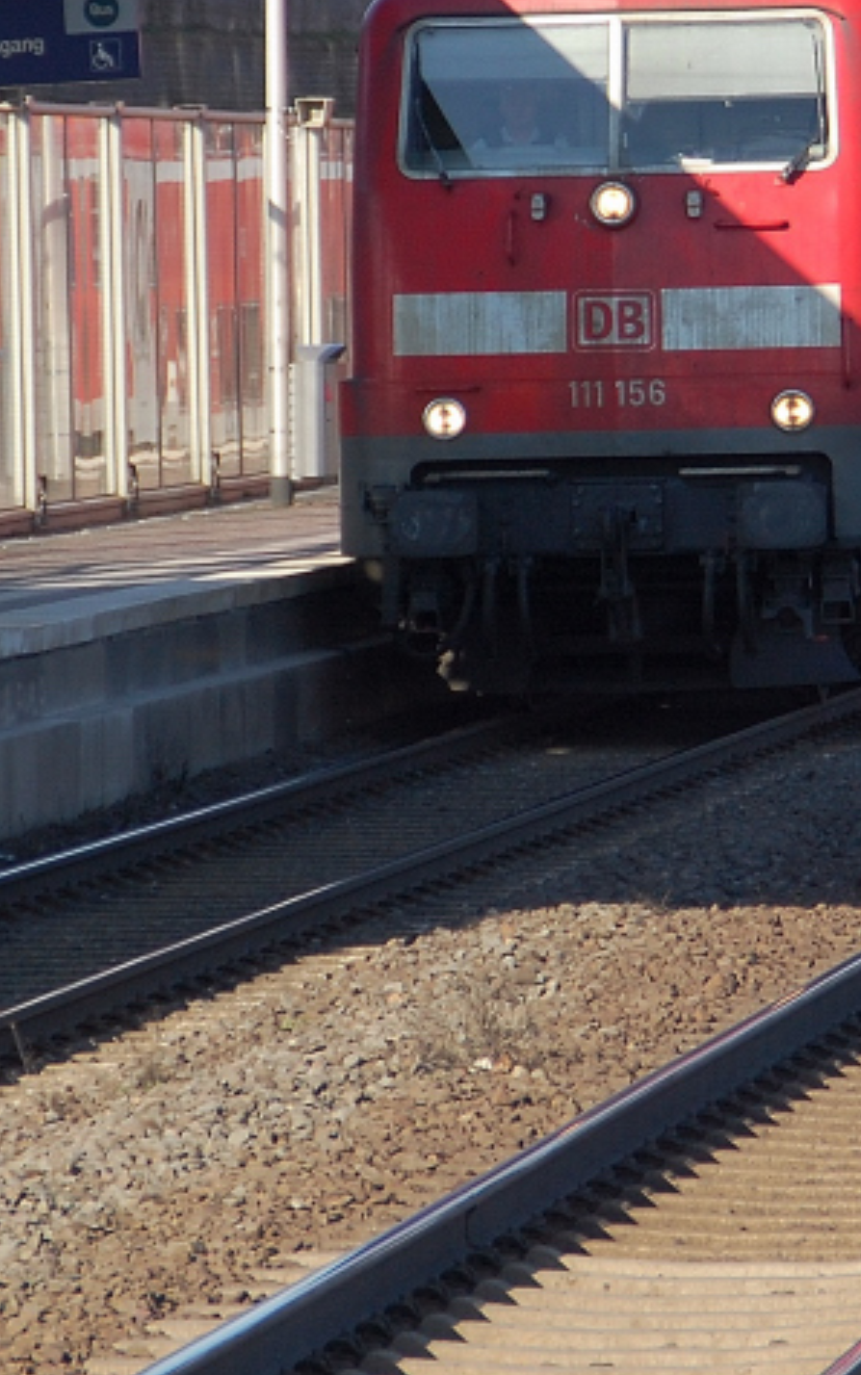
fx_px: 14775
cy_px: 435
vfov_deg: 5.3
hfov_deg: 3.3
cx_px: 685
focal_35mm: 394
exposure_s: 1/800
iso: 400
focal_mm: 120
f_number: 6
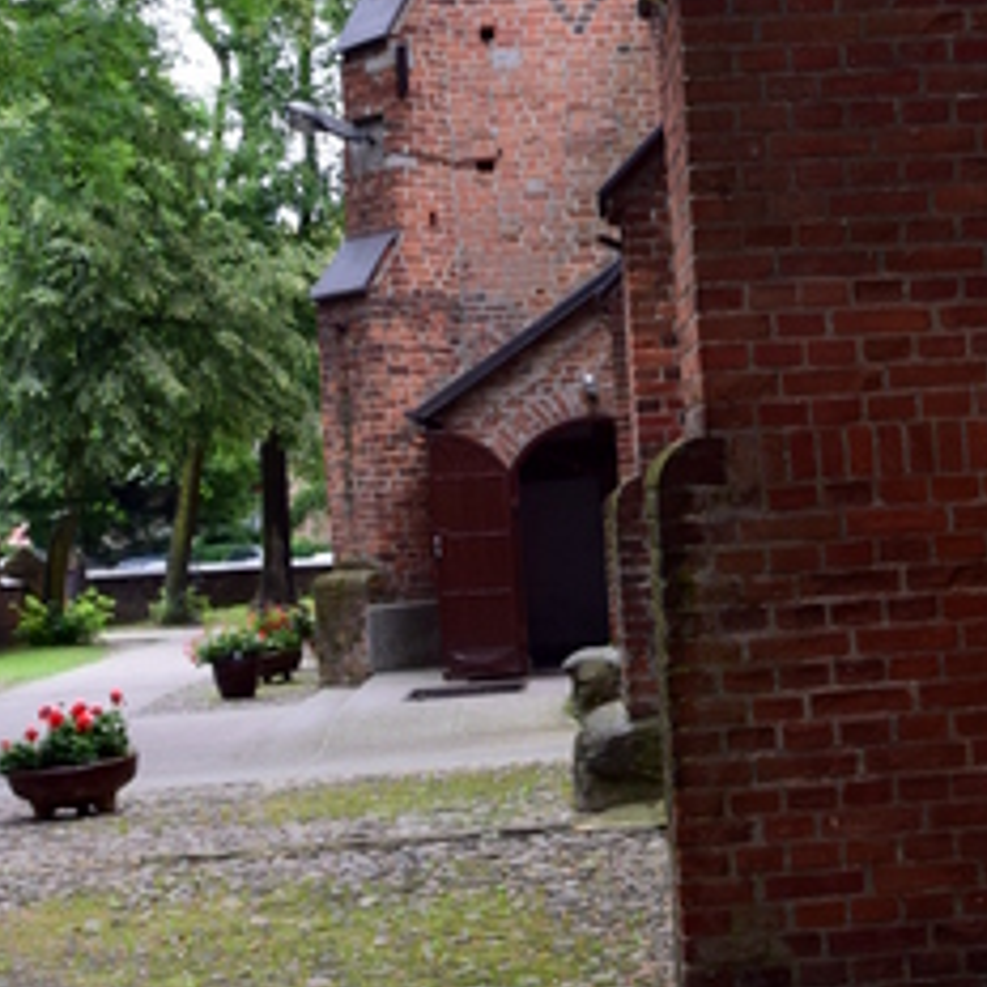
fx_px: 2548
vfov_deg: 21.7
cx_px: 596
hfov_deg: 21.9
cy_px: 247
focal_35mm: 79
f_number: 8
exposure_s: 1/60
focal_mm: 18
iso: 400
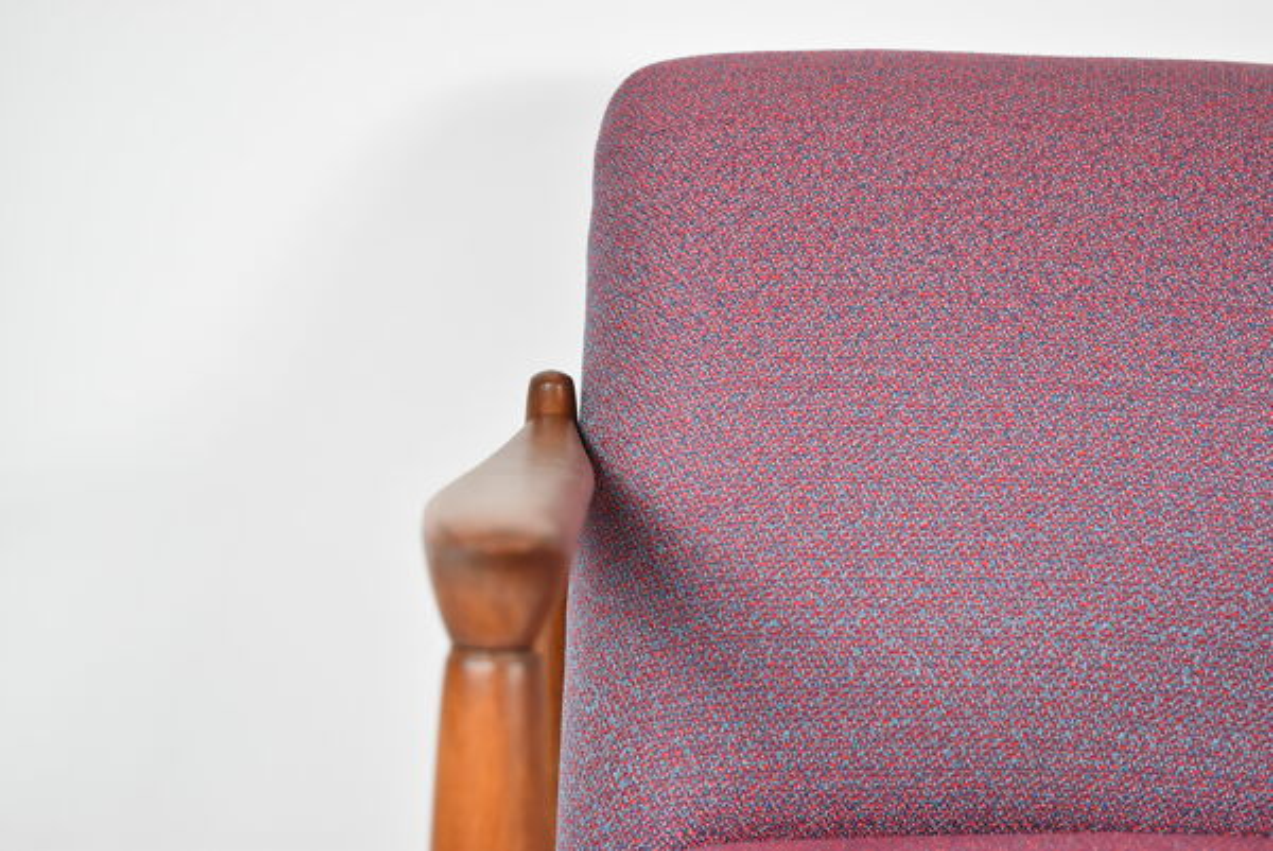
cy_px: 426
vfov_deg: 23.8
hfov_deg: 35.0
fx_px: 2017
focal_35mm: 57
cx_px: 636
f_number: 4.8
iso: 1400
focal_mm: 38
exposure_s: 1/125
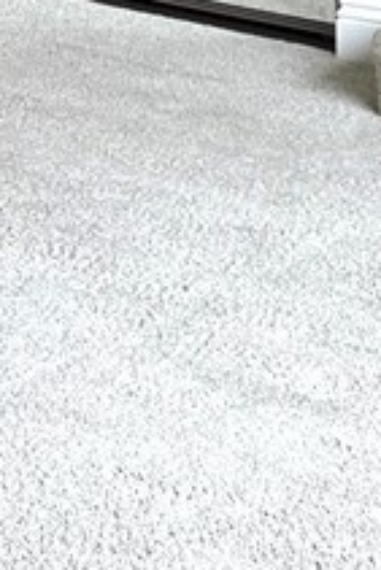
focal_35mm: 121
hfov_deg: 10.6
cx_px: -313
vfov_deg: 15.5
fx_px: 1918
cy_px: -308
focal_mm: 6.86
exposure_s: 1/132
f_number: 1.78
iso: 100
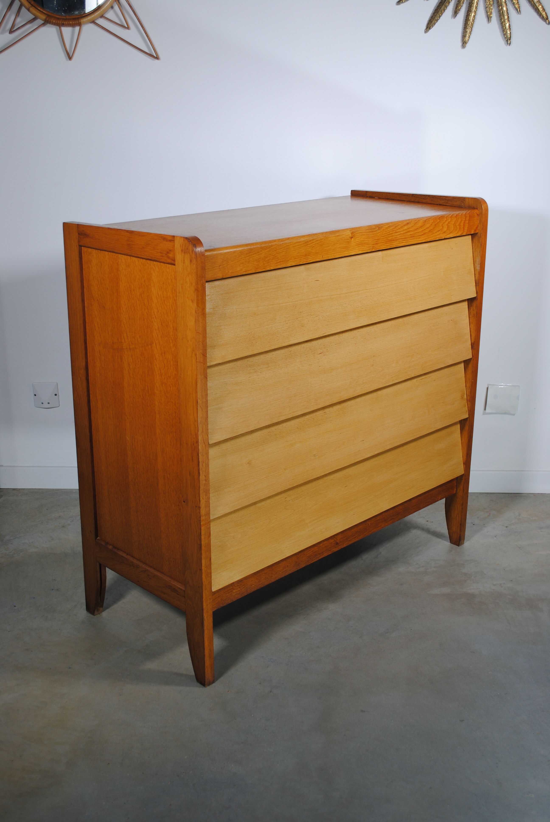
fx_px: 891
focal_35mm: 39
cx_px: 275
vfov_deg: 49.5
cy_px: 411
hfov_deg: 34.3
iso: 100
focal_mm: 26
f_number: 5.6
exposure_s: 1/15
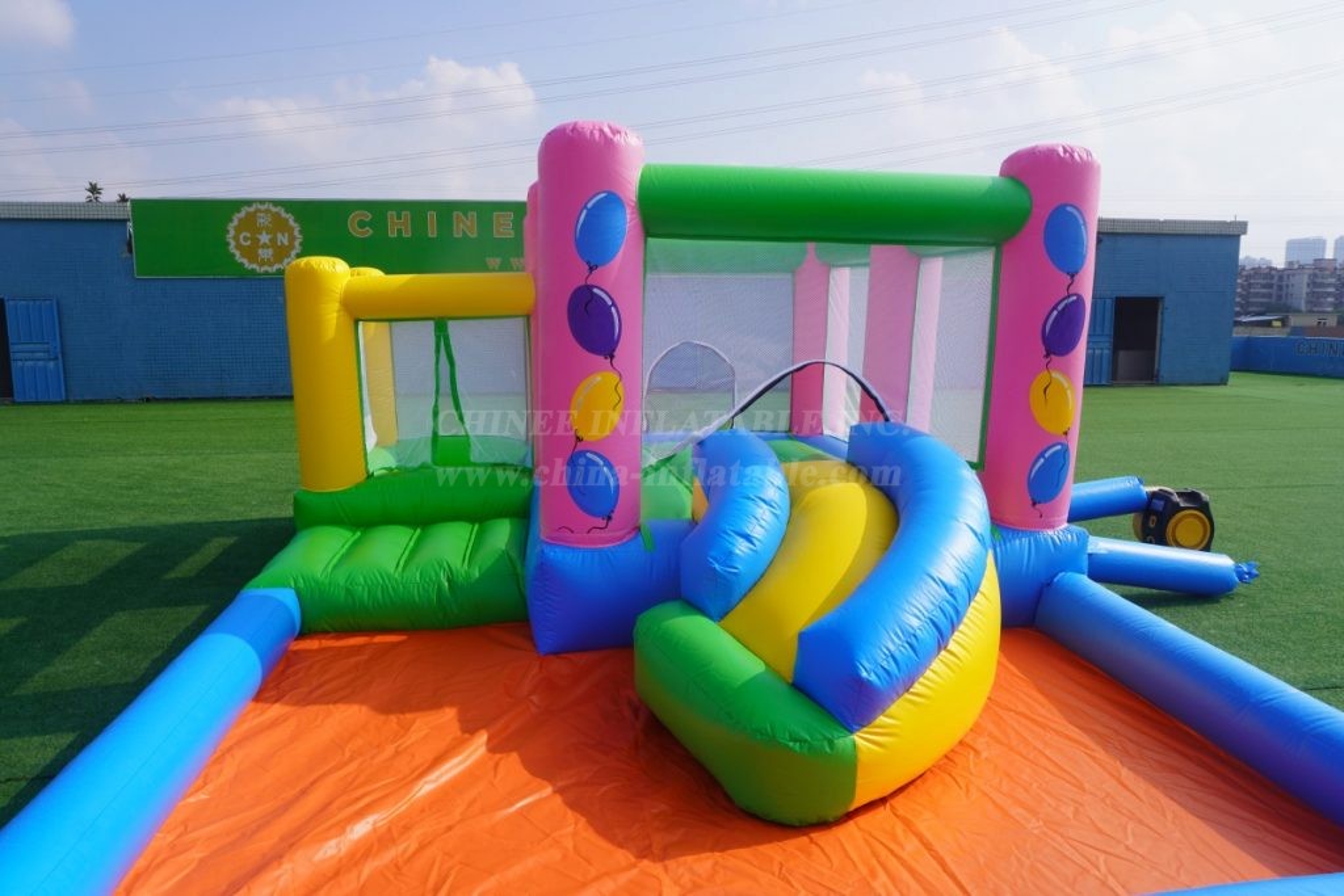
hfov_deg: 73.7
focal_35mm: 24
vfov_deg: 53.1
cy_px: 448
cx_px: 672
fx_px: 896
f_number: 10
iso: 100
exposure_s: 1/200
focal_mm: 16
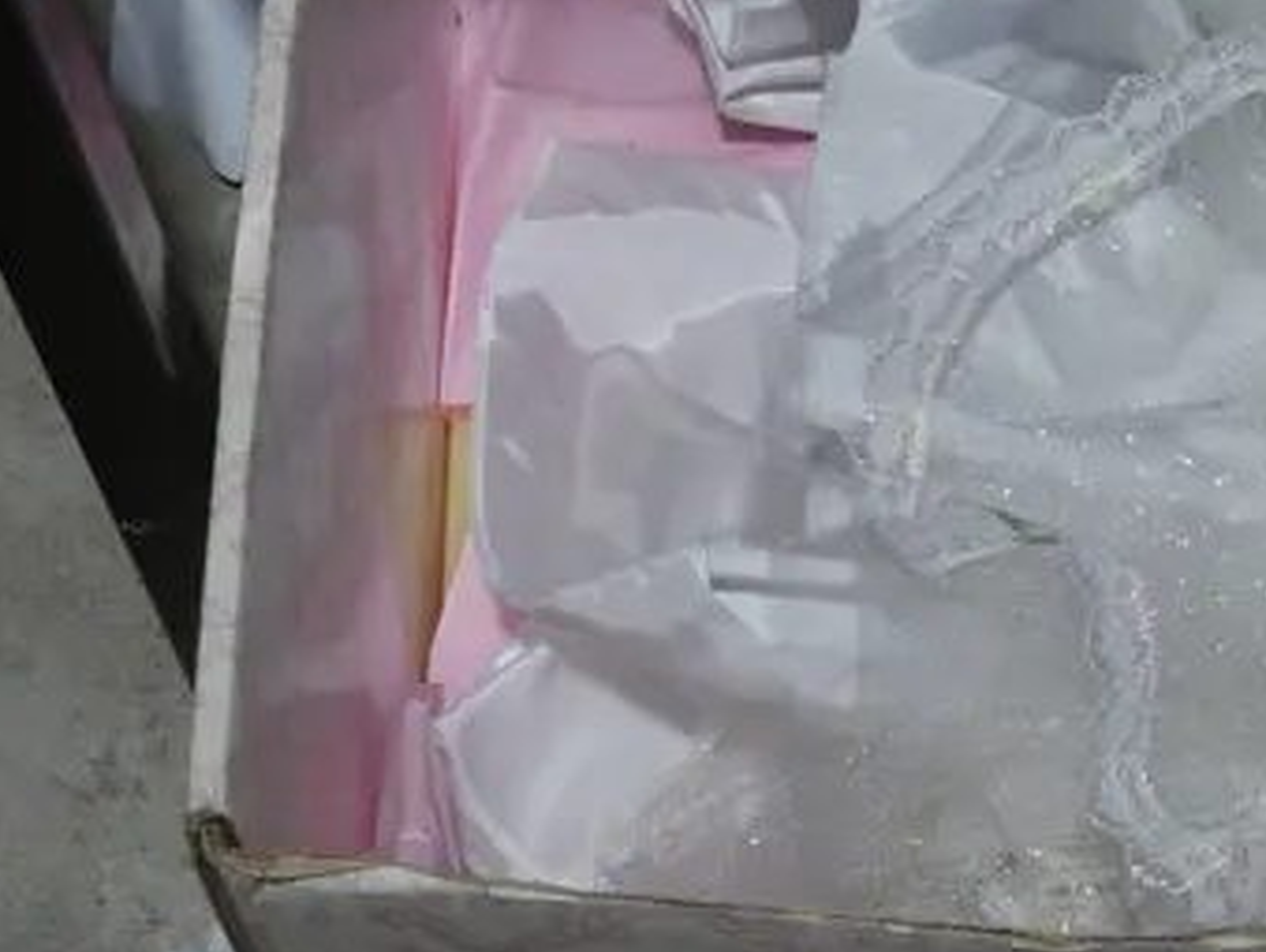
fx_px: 5309
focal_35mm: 145
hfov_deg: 13.0
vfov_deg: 10.2
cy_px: 431
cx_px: 1819
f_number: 5.2
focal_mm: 24
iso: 200
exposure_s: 1/80
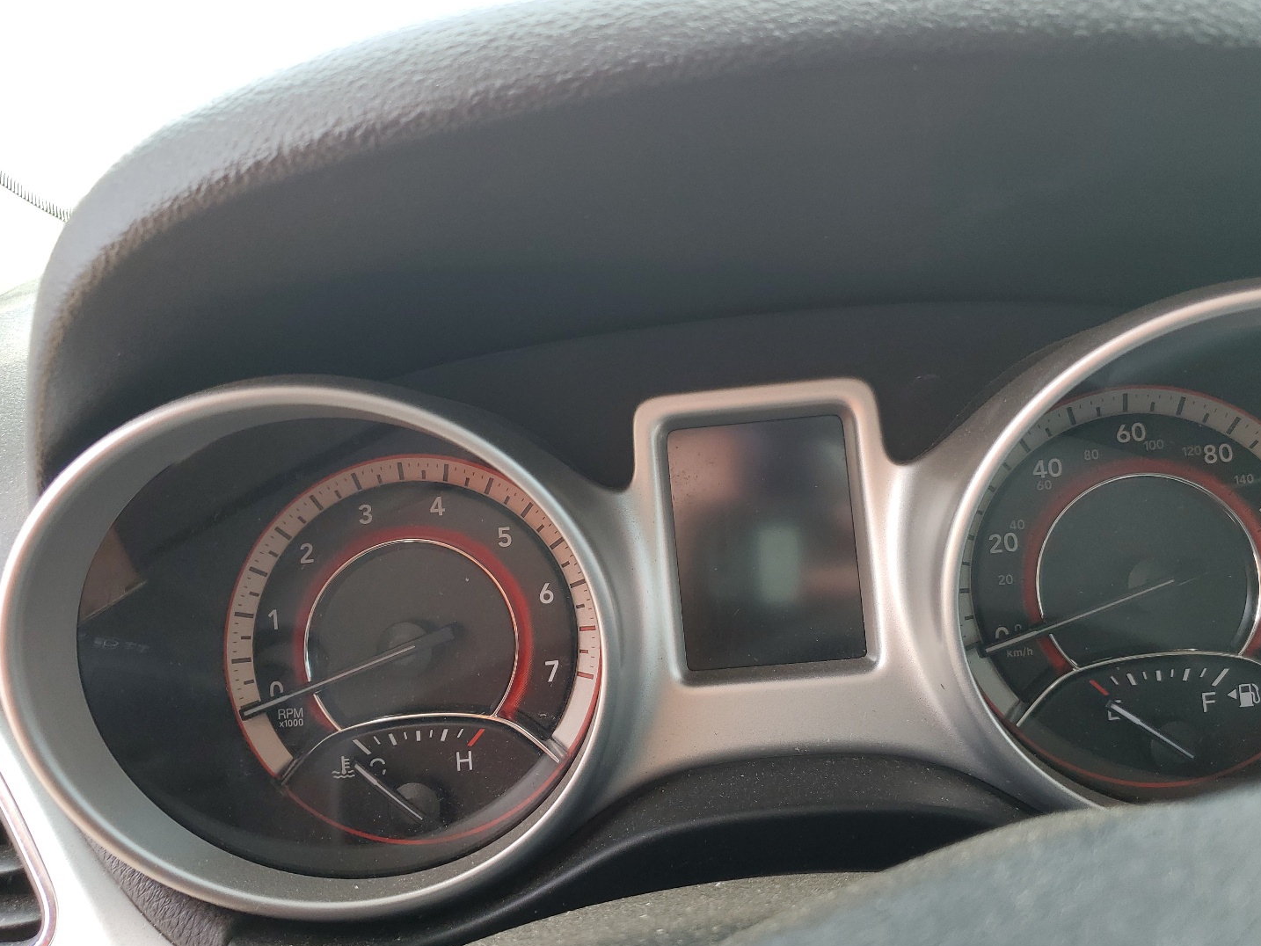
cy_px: 487
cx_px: 654
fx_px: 1057
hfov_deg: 61.6
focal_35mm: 29
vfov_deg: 48.2
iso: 50
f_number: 1.5
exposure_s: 1/182
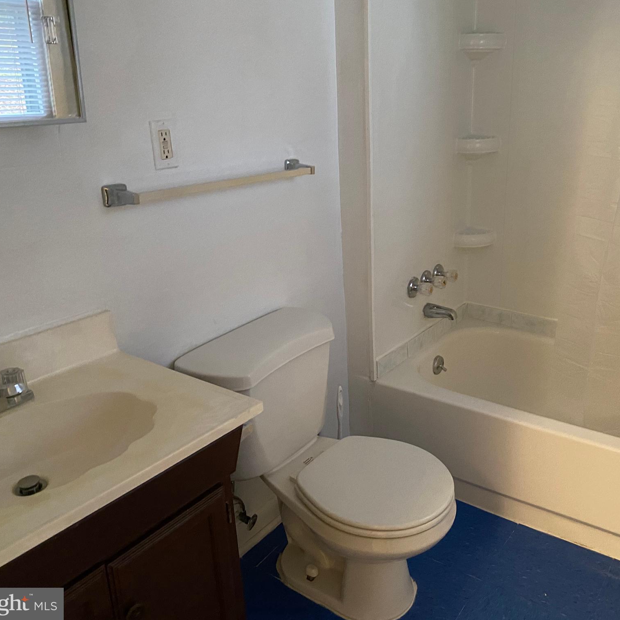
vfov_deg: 52.5
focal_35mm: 31
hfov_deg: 52.1
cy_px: 308
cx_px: 380
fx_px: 628
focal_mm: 4.25
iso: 500
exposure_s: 1/40
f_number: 1.8
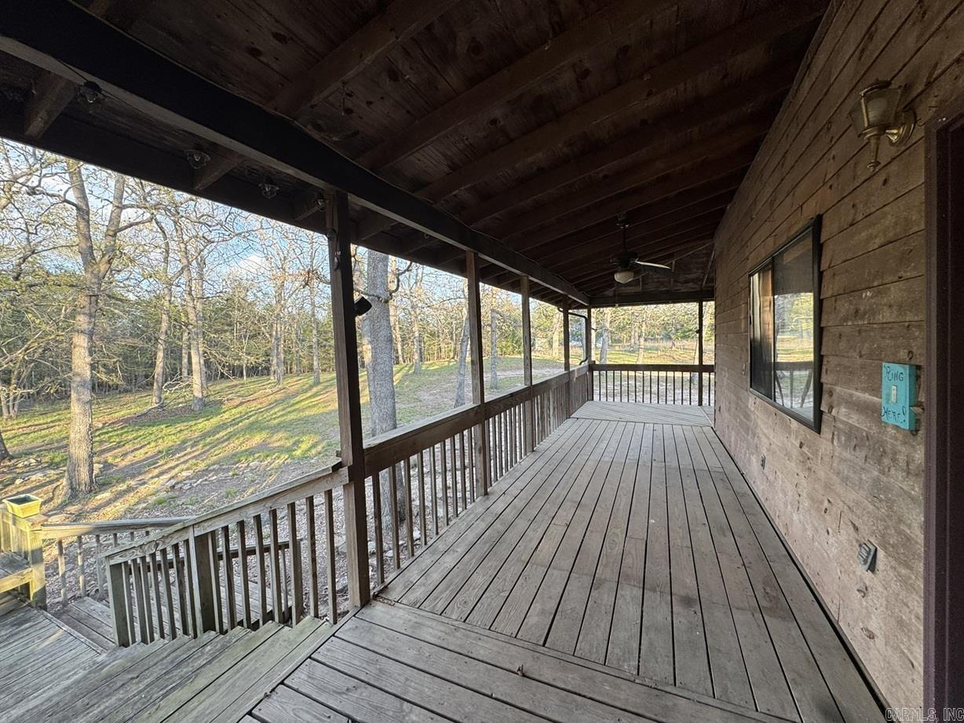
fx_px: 390
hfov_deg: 102.1
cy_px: 362
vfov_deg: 85.7
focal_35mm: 14
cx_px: 482
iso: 50
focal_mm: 2.22
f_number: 2.2
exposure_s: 1/99
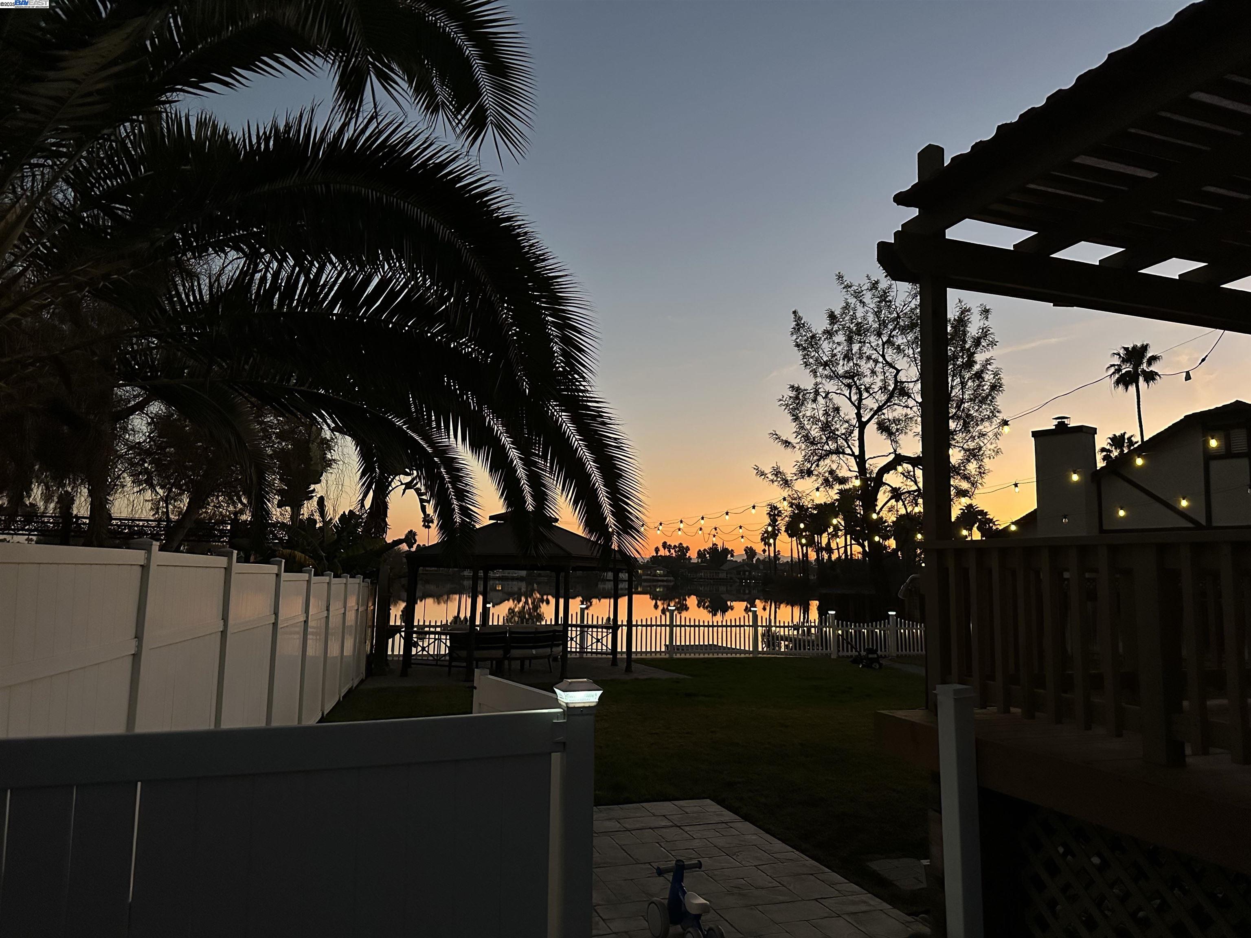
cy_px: 469
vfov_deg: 56.8
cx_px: 626
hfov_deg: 71.6
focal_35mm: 24
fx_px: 867
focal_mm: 6.86
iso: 800
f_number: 1.78
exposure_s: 1/40
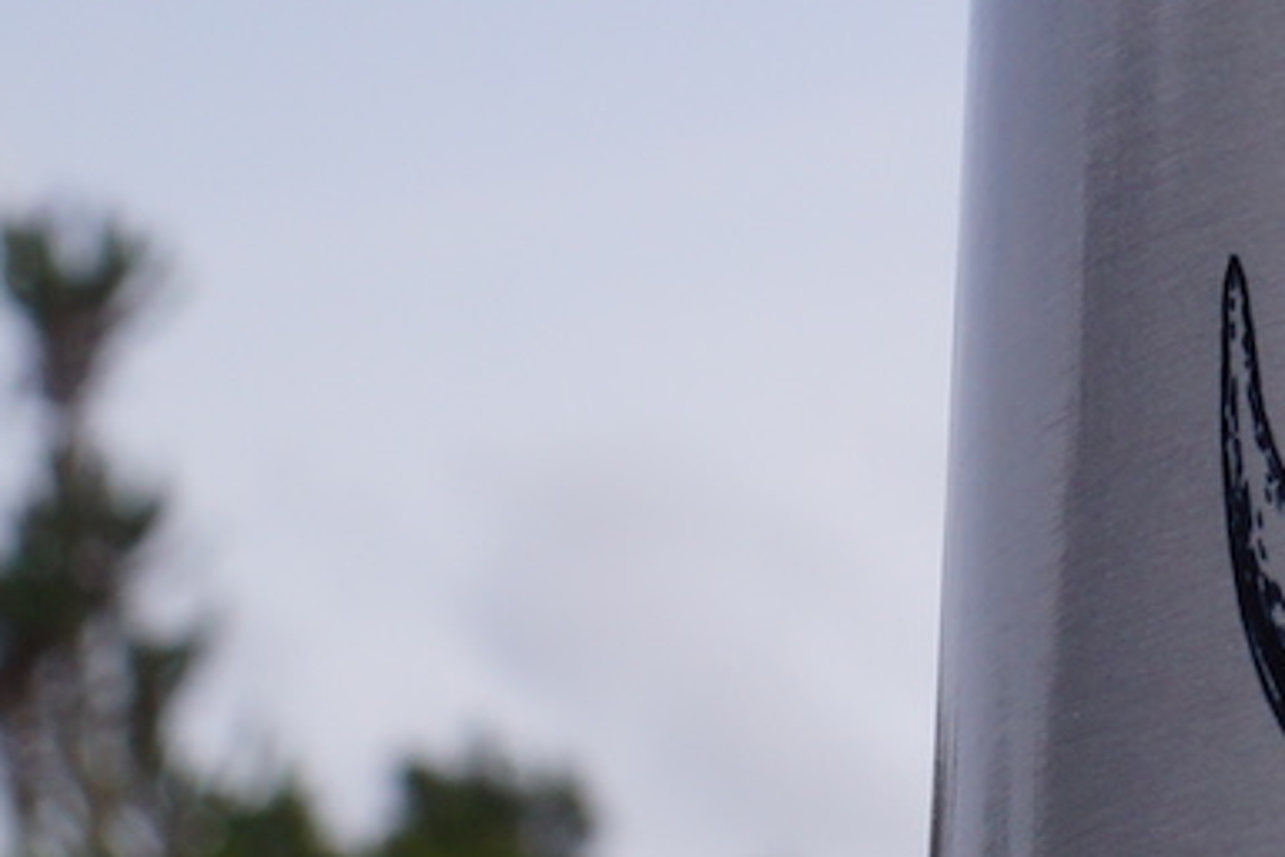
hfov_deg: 11.4
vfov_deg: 8.0
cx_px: 2008
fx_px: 6139
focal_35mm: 172
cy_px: 280
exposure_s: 1/160
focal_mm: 22
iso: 100
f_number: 13
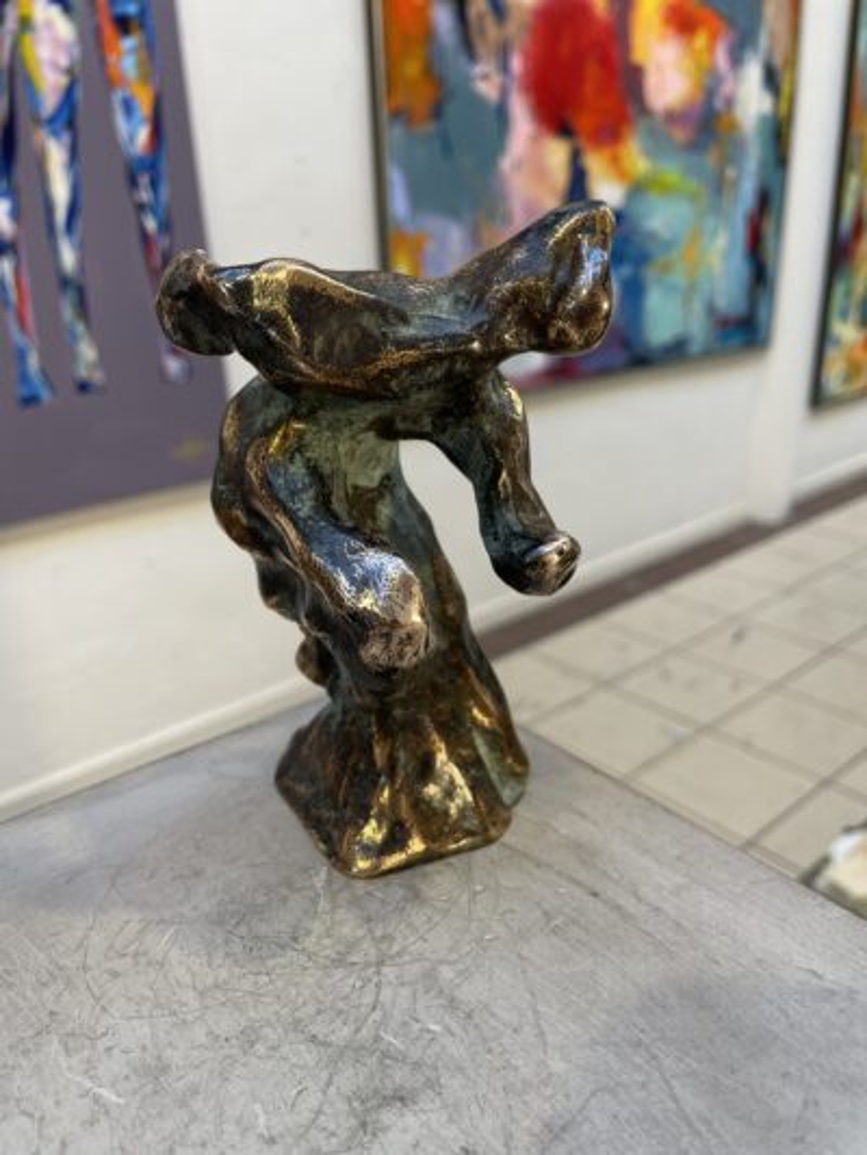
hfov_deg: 53.1
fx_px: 868
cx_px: 434
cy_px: 578
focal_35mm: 26
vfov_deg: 67.3
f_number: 1.6
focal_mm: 4.2
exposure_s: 1/100
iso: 125
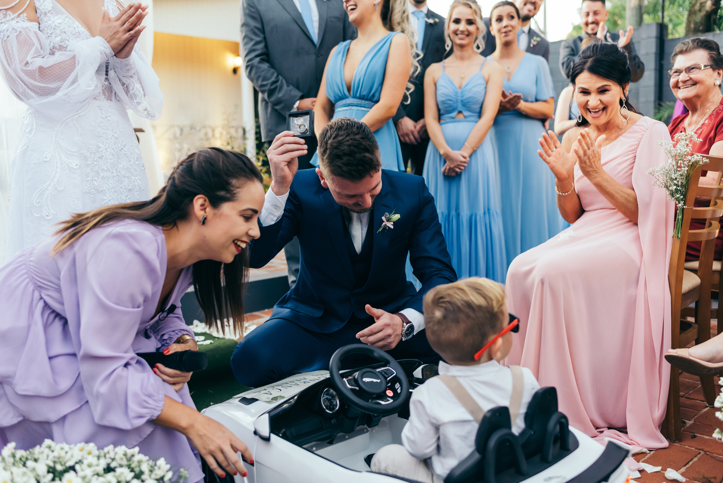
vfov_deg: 37.9
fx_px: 703
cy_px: 242
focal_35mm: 35
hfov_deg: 54.4
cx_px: 362
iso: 1000
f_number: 2.5
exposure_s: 1/400
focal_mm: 35
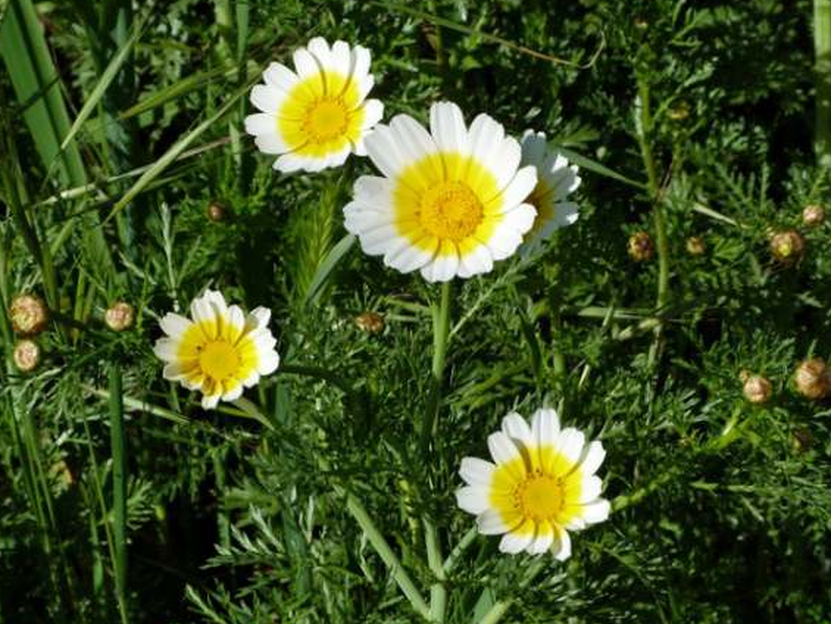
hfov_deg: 12.7
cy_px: 309
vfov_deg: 9.6
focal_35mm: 155
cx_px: 407
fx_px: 3722
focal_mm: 26.3
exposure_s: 1/500
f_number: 5.6
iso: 80
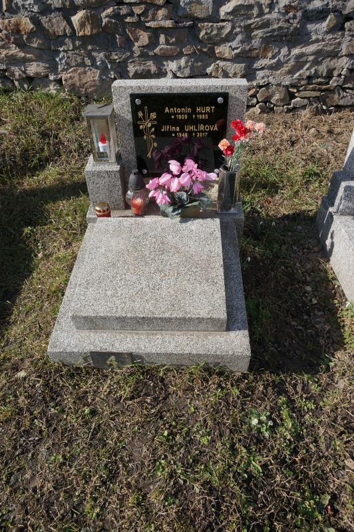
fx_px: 355
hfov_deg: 53.1
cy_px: 266
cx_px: 177
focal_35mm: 24
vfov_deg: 73.8
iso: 100
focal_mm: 16
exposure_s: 1/200
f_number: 9
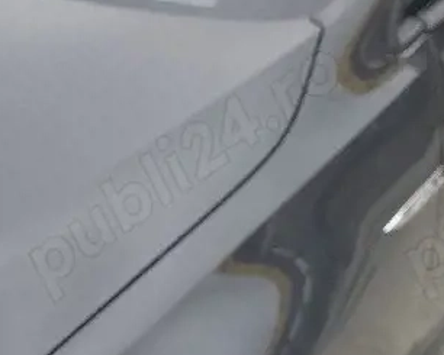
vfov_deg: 18.5
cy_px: 178
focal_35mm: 83
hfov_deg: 21.3
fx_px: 1091
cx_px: -96
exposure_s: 1/185
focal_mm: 3.6
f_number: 1.9
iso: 40
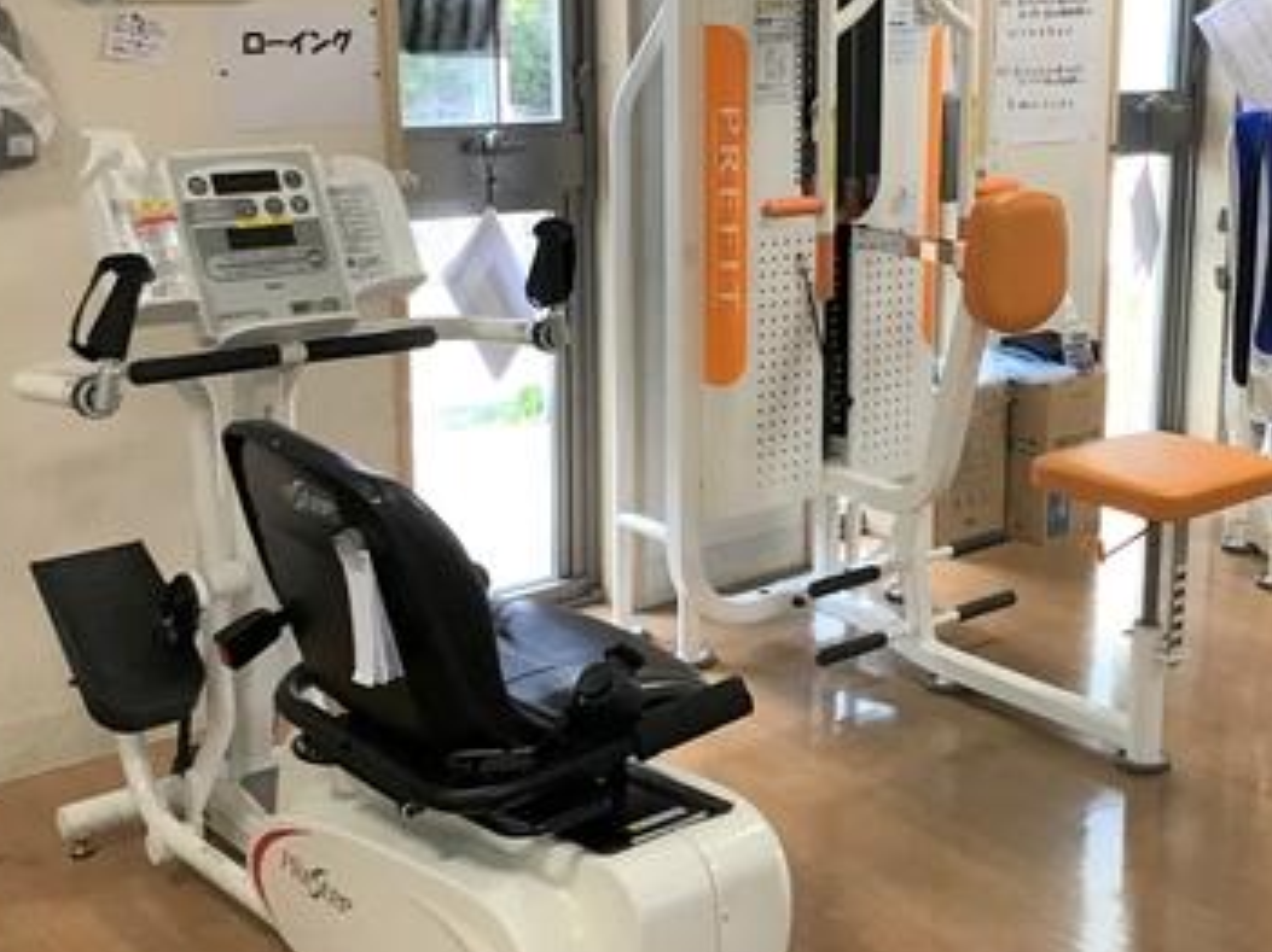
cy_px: 376
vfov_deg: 27.4
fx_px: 1947
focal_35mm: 53
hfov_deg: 34.9
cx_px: 1033
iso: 40
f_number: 2.4
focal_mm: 3.3
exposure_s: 1/30
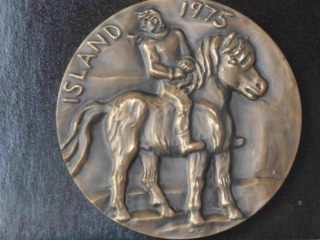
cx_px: 187
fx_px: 1174
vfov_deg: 11.7
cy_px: 116
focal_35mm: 127
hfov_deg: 15.5
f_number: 22
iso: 3200
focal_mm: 70
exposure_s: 1/20
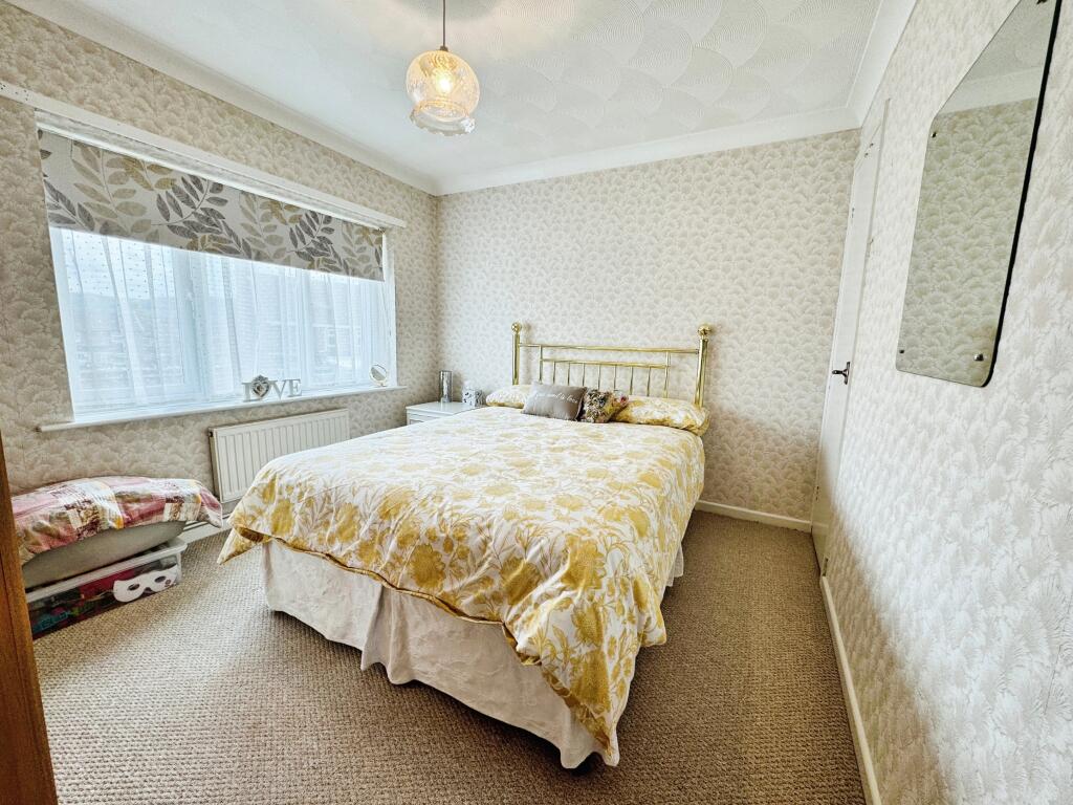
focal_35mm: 14
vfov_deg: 85.7
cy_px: 402
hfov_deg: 102.1
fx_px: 434
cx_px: 536
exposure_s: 1/100
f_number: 2.2
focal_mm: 2.22
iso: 64
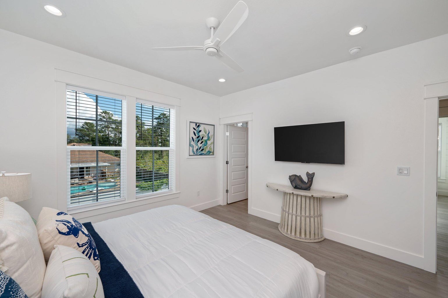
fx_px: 174
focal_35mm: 14
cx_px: 224
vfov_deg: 81.1
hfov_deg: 104.3
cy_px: 149
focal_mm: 14
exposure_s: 1/50
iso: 160
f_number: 9
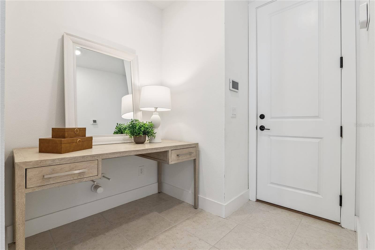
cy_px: 125
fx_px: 167
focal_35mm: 16
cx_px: 188
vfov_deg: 73.7
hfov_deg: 96.7
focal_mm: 16
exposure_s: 1/50
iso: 800
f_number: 10
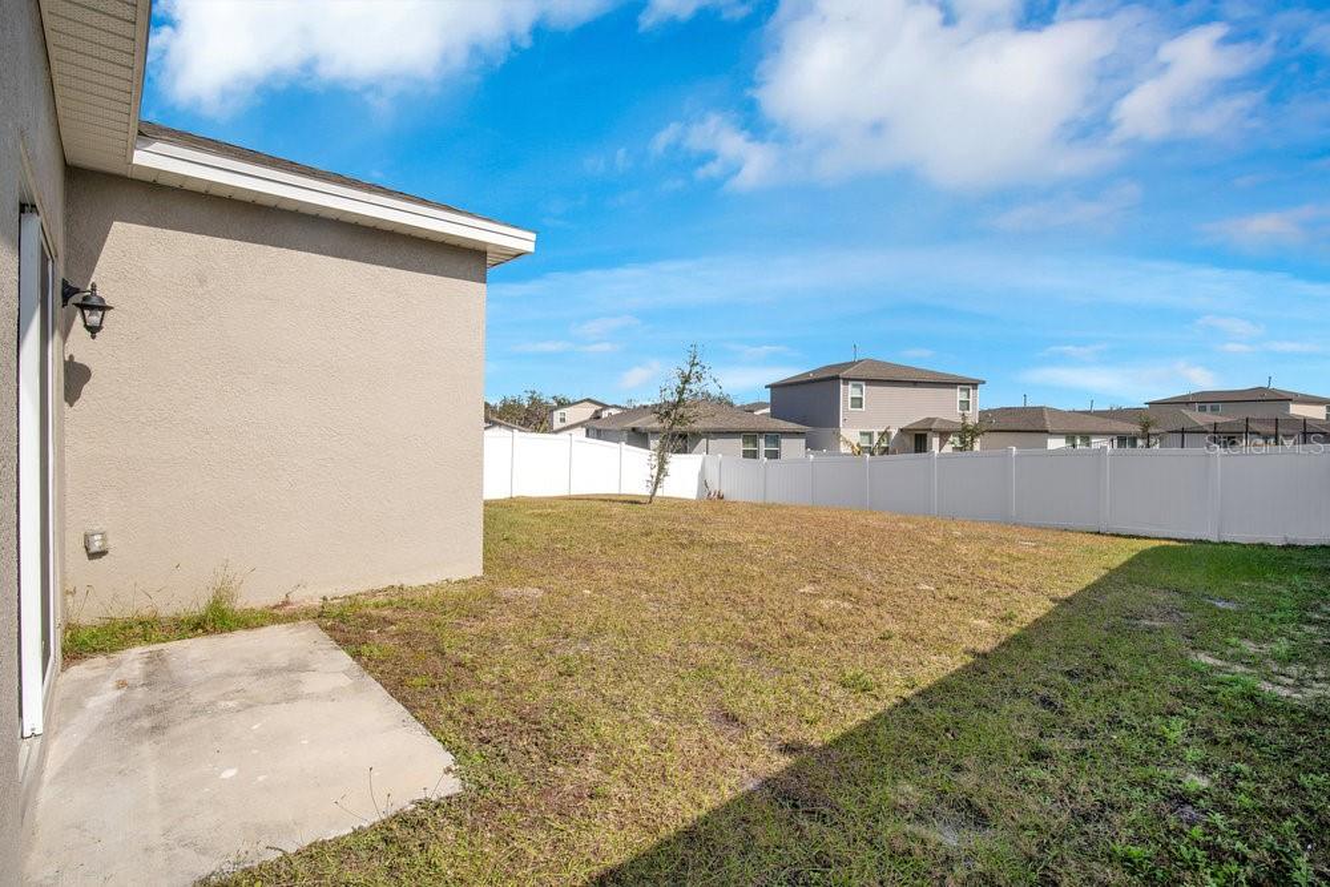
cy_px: 444
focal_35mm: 16
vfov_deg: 73.8
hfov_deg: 96.7
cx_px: 665
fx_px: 591
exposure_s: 1/250
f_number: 10
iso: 100
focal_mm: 16
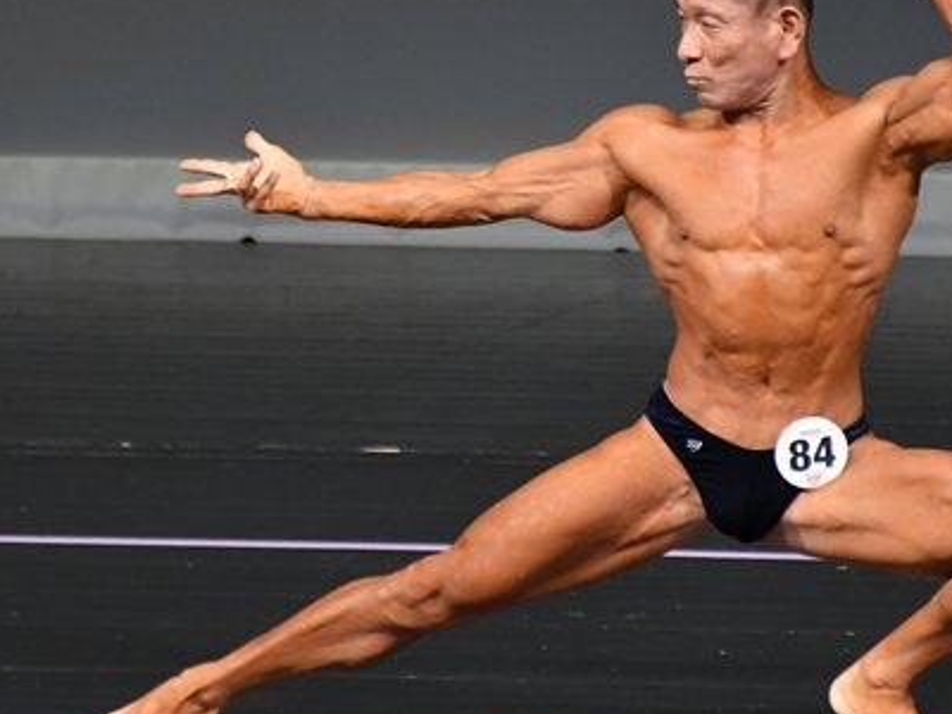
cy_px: 217
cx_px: 520
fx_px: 23046
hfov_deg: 2.4
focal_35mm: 838
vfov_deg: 1.8
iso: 4000
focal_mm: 300
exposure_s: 1/400
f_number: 5.6
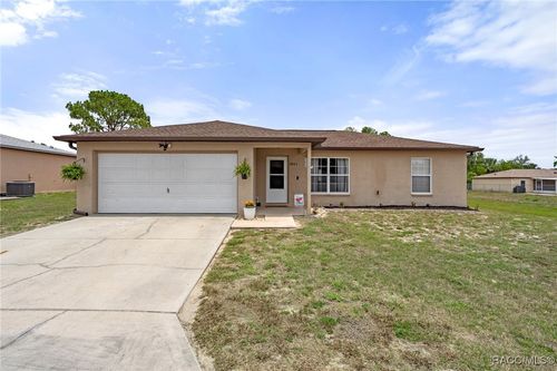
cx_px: 278
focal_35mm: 17
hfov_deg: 93.3
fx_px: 263
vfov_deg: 70.4
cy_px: 186
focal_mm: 17
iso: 400
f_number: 8
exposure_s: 1/800
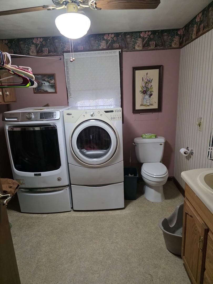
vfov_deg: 73.9
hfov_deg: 58.9
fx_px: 189
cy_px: 142
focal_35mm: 23
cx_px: 106
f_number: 1.7
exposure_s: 1/120
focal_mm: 6.3
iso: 1000
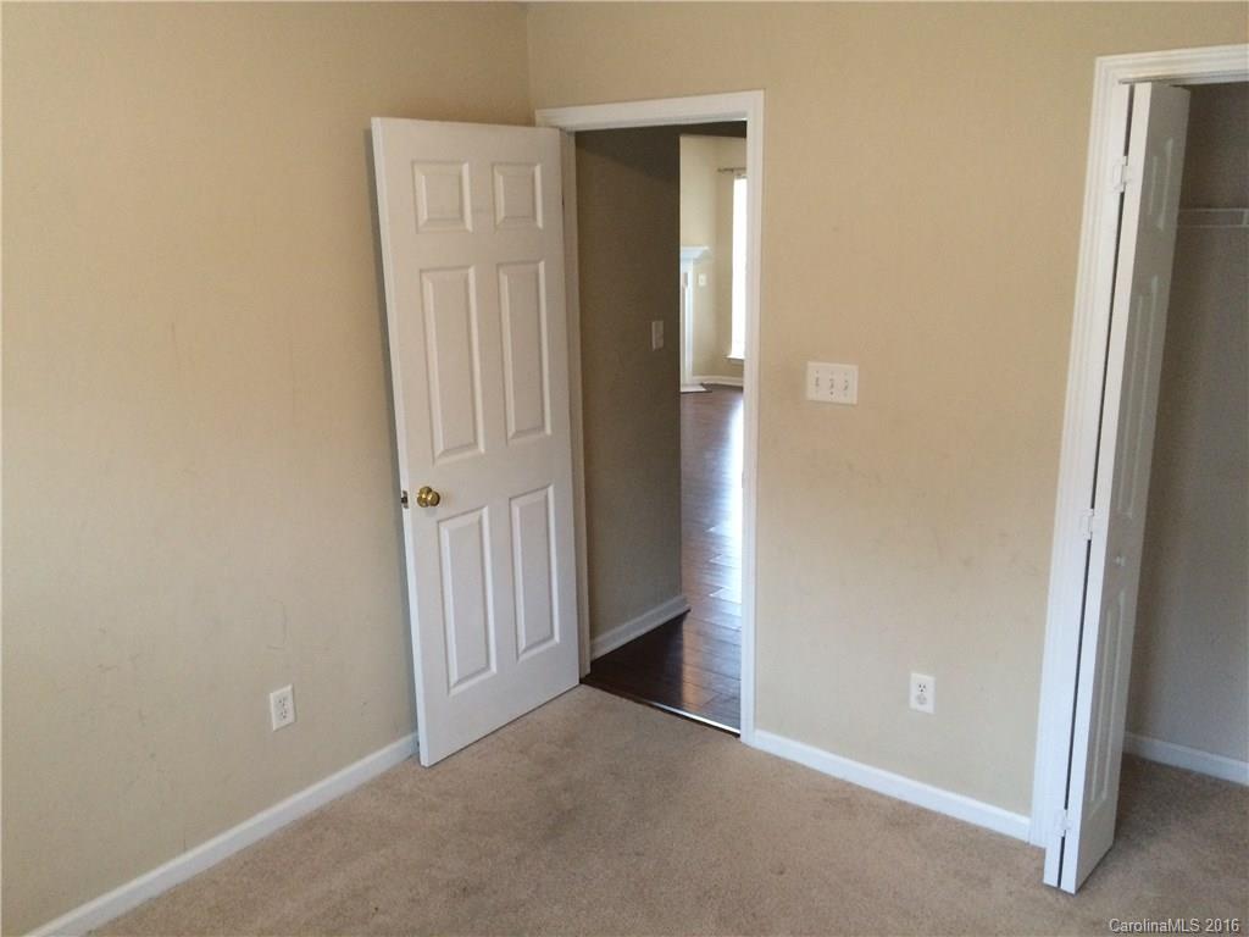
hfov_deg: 61.7
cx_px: 624
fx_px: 1046
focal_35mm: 29
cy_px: 468
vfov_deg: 48.2
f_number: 2.2
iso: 160
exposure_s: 1/30
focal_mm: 4.15
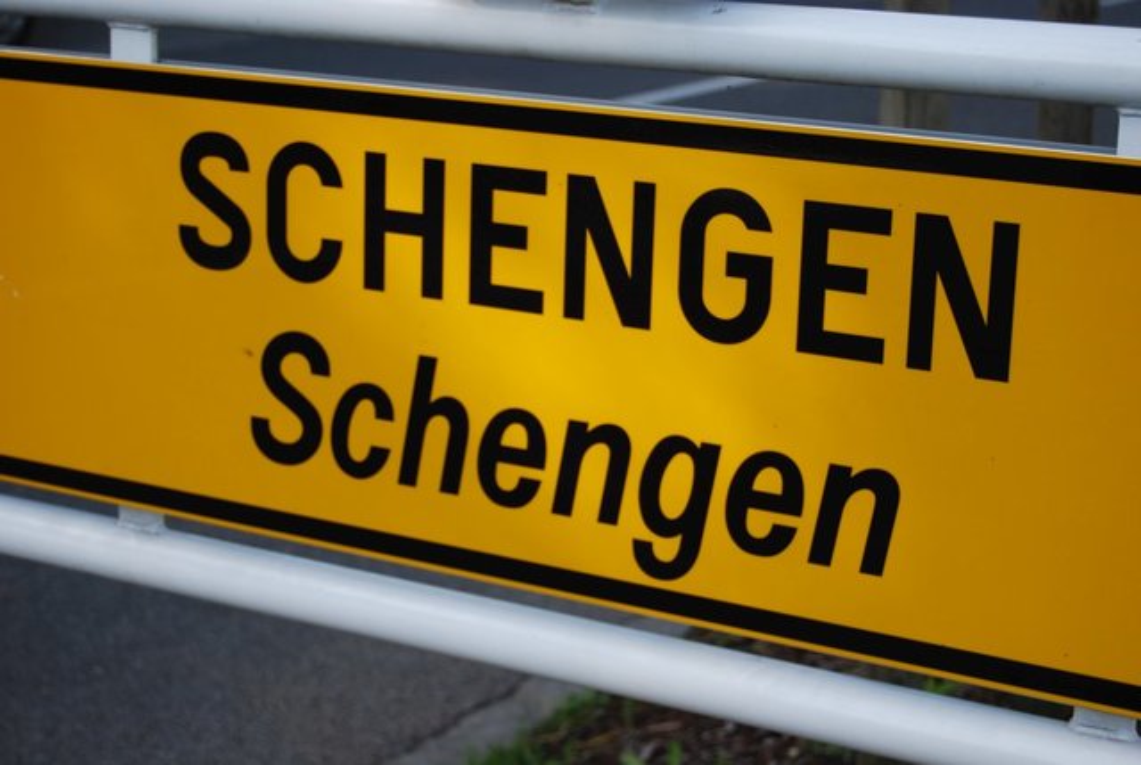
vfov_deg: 18.2
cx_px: 570
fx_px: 2381
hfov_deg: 26.9
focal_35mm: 75
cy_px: 382
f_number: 5.6
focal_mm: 50
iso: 100
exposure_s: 1/125
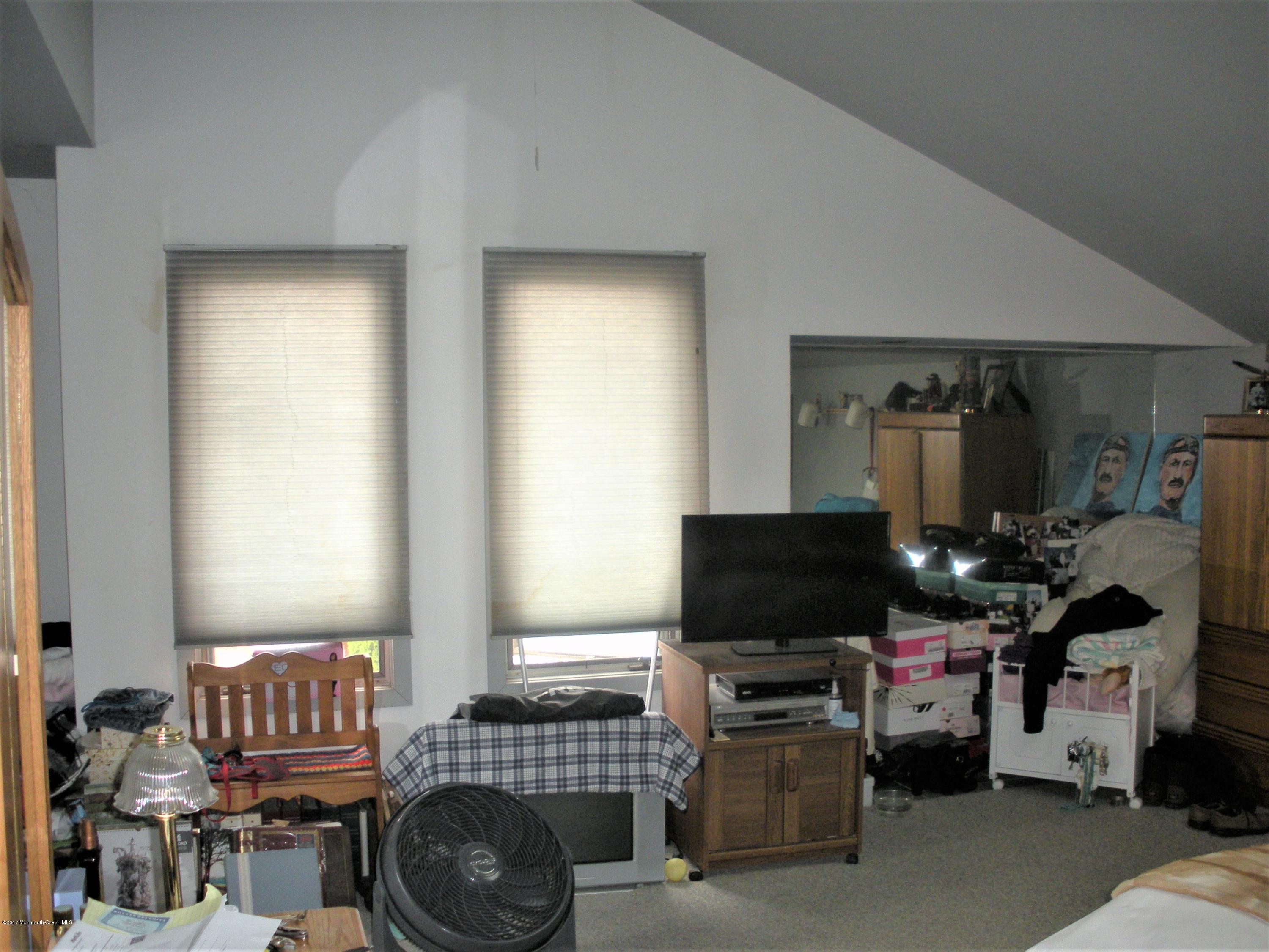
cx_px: 634
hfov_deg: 52.6
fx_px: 1283
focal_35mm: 35
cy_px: 476
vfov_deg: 40.7
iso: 200
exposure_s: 1/57
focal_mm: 6.3
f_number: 3.5
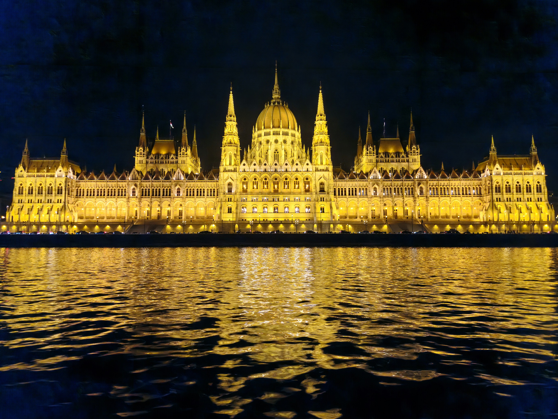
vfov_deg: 58.9
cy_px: 210
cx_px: 279
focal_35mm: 23
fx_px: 371
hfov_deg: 73.9
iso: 640
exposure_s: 1/50
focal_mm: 5.54
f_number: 1.8
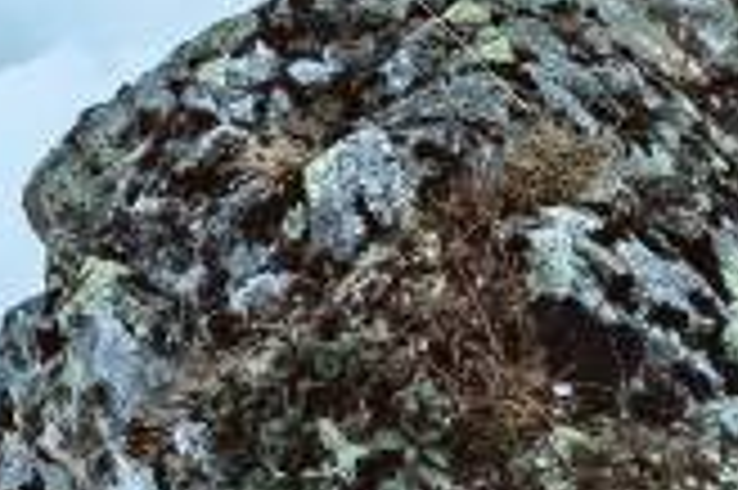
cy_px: -1340
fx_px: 5673
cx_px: 45
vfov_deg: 4.6
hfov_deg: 7.4
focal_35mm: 277
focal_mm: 23
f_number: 11
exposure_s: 1/640
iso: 200
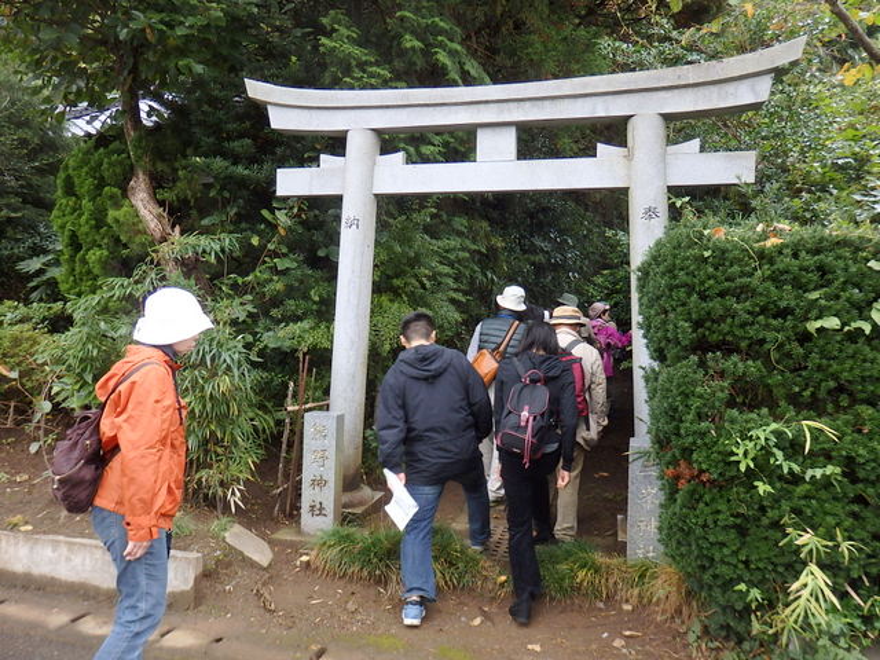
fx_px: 636
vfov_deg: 54.9
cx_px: 440
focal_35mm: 25
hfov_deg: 69.4
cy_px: 330
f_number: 3
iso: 125
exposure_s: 1/60
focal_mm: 4.5
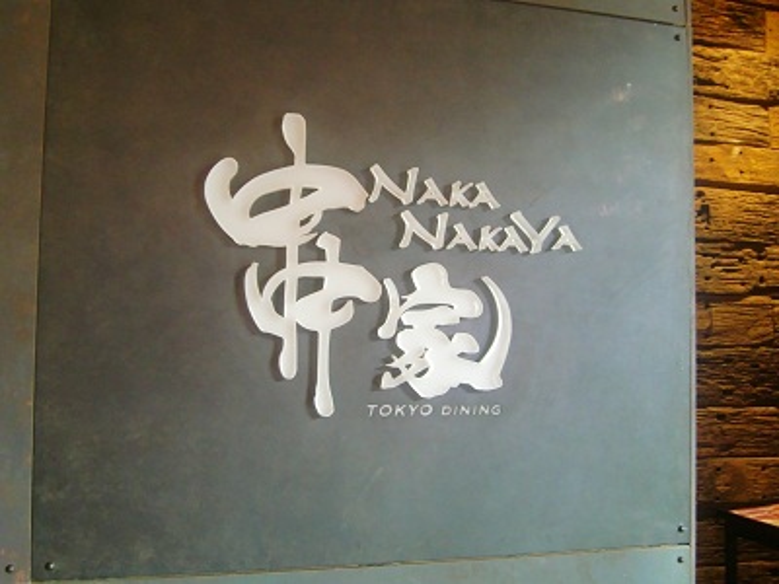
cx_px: 390
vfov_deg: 36.8
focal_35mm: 39
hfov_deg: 47.9
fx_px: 878
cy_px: 292
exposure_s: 1/15
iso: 400
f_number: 3
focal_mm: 6.9
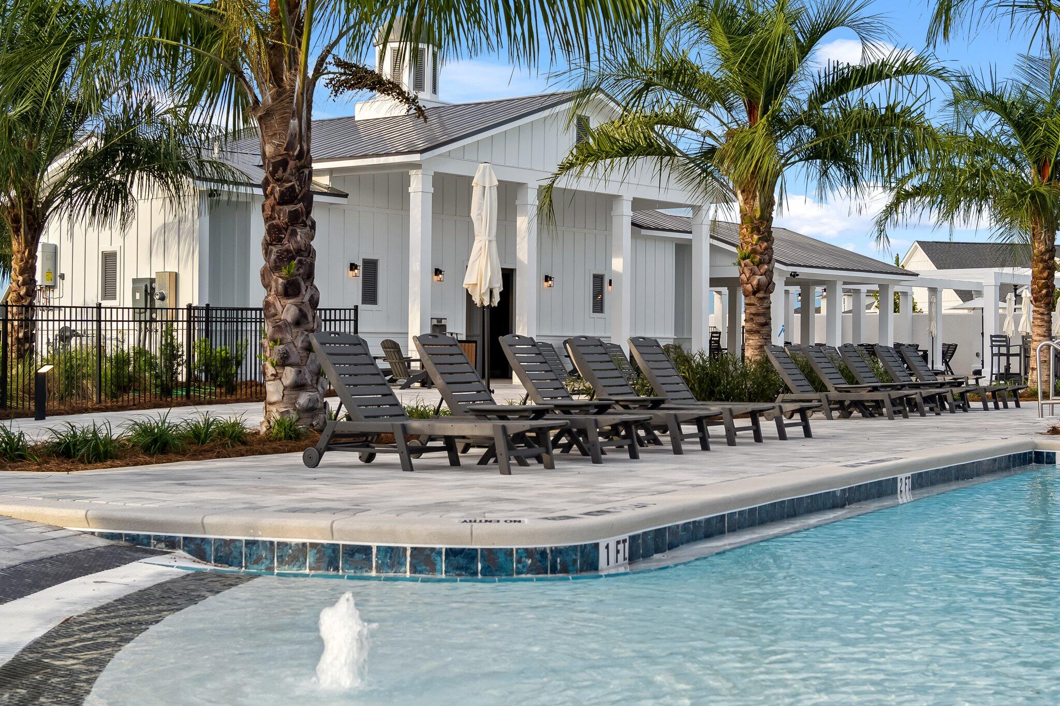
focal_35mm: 52
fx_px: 1531
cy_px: 353
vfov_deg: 26.0
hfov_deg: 38.2
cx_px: 530
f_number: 6.3
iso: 100
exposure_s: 1/160
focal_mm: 35
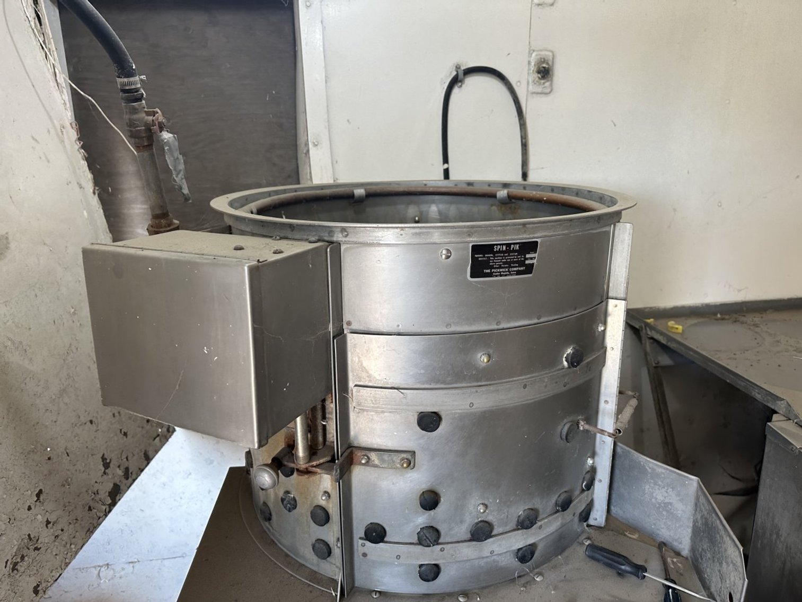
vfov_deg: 56.8
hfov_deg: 71.6
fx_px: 556
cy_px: 301
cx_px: 401
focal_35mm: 24
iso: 125
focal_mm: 6.86
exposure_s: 1/120
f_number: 1.78
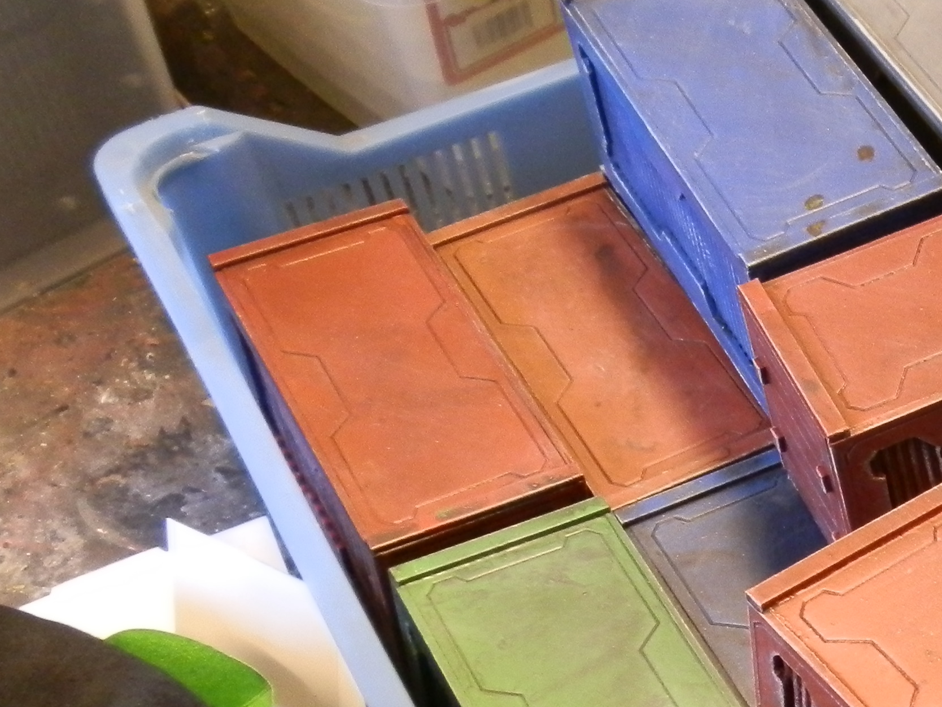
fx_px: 1959
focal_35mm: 72
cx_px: 1067
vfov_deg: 20.1
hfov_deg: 24.9
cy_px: 612
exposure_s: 1/8
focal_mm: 5
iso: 200
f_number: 3.1
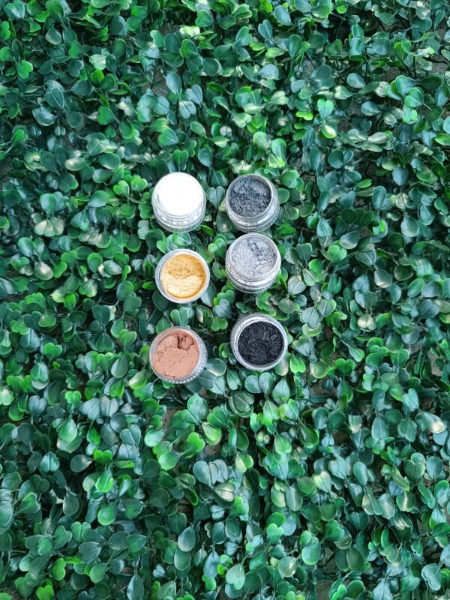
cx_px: 225
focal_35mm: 24
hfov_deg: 56.8
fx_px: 416
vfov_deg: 71.6
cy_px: 300
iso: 891
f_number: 1.65
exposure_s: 1/50
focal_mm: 6.14
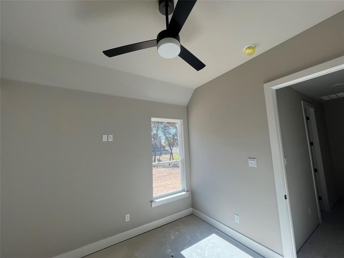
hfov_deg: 106.2
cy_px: 129
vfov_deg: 89.9
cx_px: 172
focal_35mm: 13
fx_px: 129
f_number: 1.8
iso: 32
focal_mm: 1.57
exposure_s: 1/235
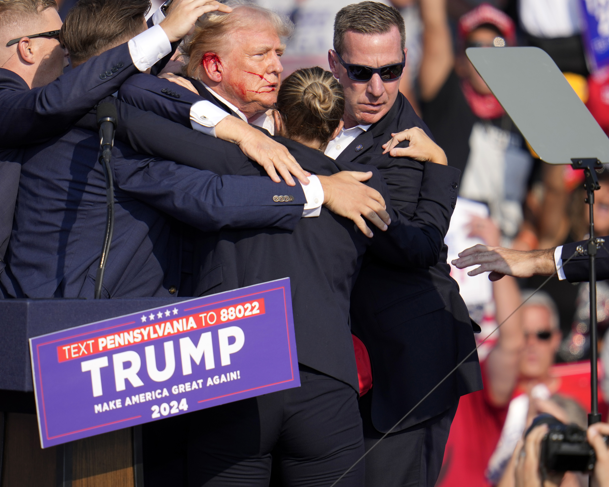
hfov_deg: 2.1
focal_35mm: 905
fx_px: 16312
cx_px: 234
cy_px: 215
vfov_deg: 1.7
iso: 200
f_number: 4
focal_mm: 560
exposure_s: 1/2000
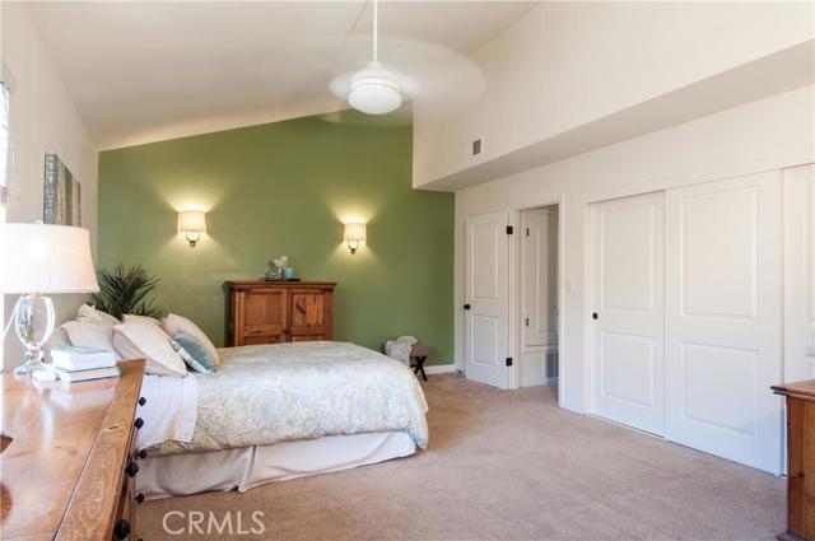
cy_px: 270
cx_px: 408
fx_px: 475
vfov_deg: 59.4
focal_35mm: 21
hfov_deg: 81.3
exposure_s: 1/3
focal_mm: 14
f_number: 13
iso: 200
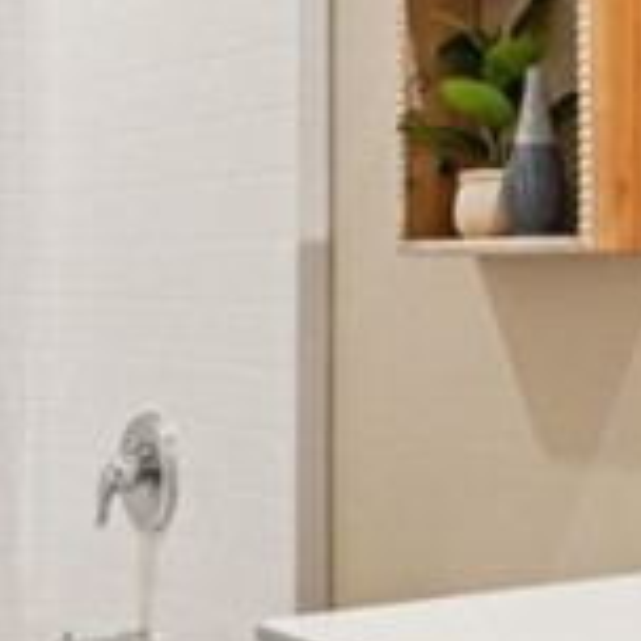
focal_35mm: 80
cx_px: 464
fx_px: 1676
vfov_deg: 21.6
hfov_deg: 21.5
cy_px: 283
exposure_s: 1/8
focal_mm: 14
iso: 400
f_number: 8
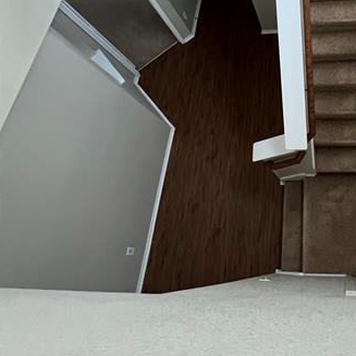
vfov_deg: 55.6
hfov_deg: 53.1
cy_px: 81
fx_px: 314
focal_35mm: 27
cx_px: 308
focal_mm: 1.57
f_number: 1.8
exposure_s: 1/60
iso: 640
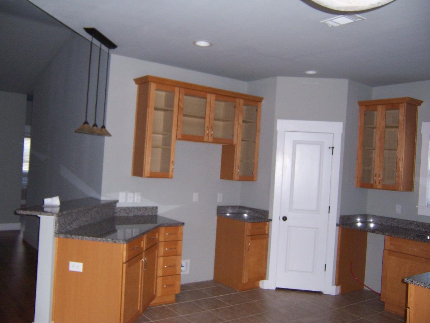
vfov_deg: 42.9
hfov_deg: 55.4
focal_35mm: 33
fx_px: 410
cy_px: 162
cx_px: 215
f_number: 2.8
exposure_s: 1/60
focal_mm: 5.5
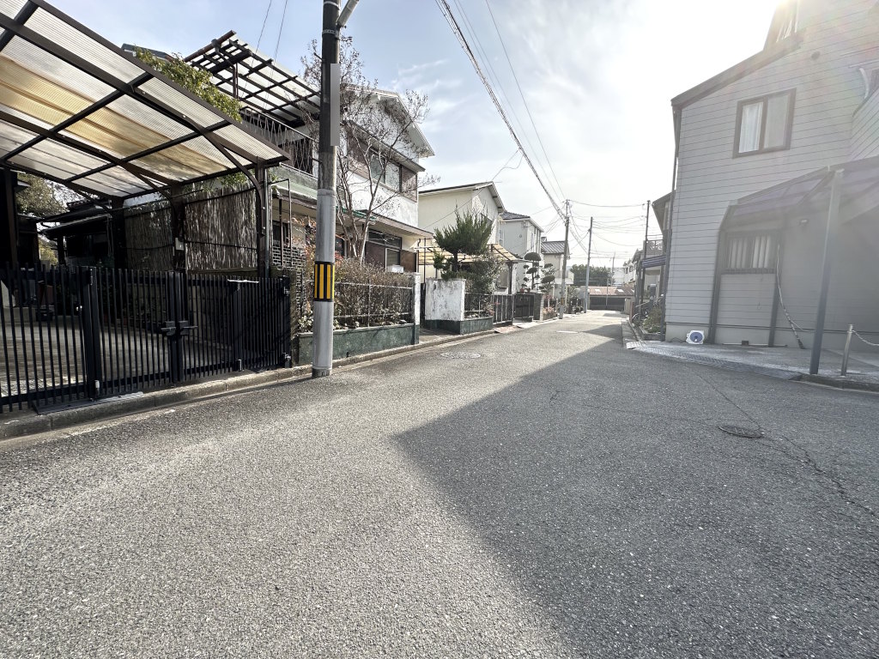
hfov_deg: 102.1
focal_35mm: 14
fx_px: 356
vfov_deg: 85.7
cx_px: 440
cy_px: 330
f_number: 2.2
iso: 40
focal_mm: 2.22
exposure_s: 1/997
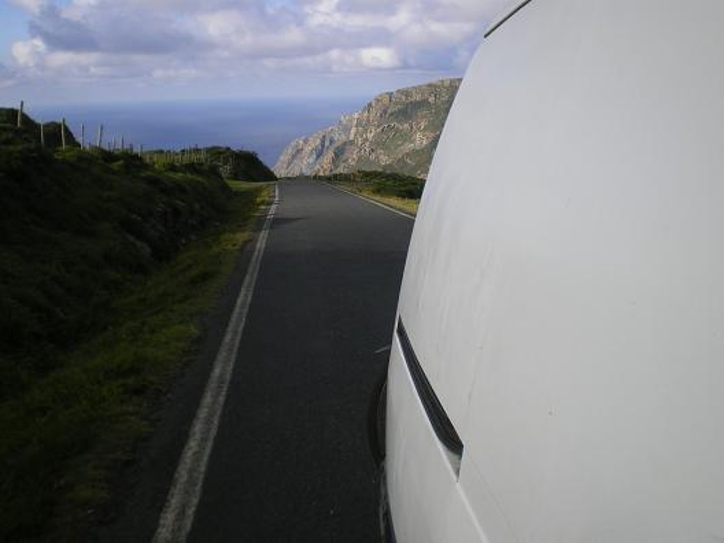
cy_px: 272
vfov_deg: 37.7
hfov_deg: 49.0
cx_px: 362
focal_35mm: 38
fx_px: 795
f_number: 4.6
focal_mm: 6.3
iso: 64
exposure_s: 1/320
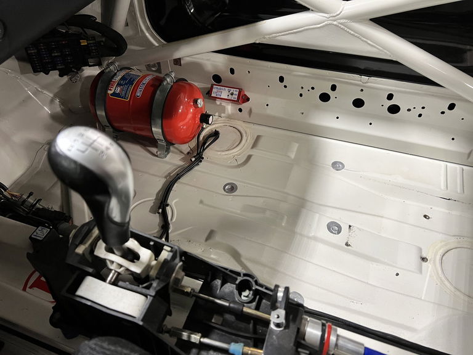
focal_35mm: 26
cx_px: 236
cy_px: 178
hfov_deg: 67.3
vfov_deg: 53.1
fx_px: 355
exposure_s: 1/60
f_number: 1.5
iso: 125
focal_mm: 5.7
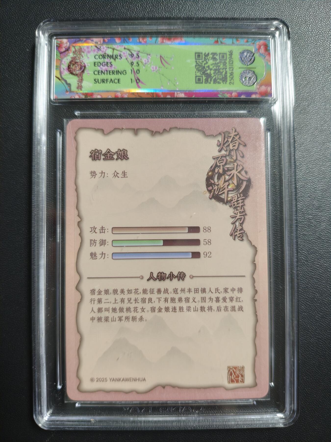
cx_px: 166
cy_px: 221
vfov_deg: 67.3
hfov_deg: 53.1
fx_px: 331
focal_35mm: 26
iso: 500
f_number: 1.5
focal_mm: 4.94
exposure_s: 1/50
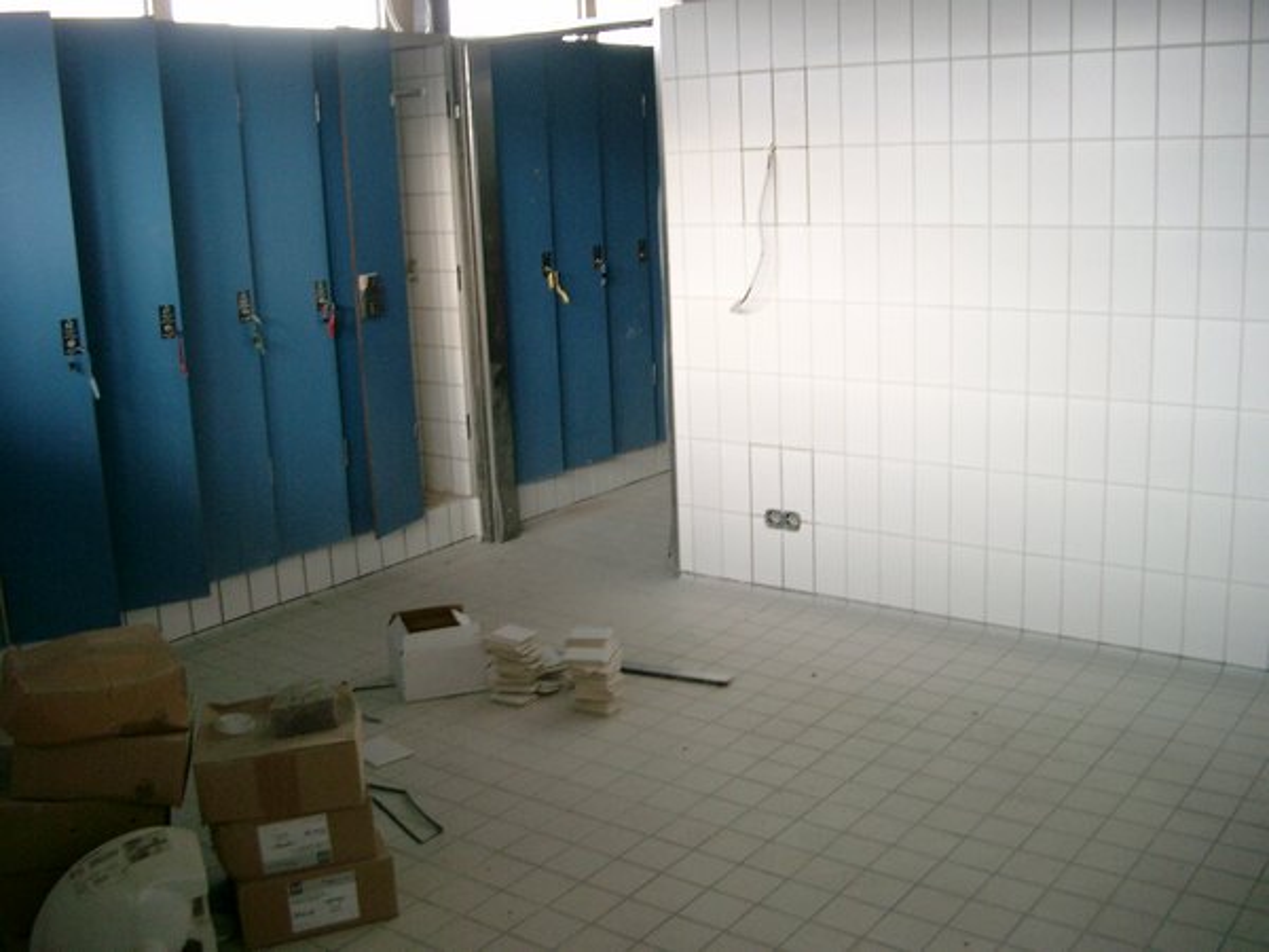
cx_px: 634
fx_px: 1356
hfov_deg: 50.1
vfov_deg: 38.7
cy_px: 476
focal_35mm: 37
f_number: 2.6
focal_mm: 7.6
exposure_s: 1/25
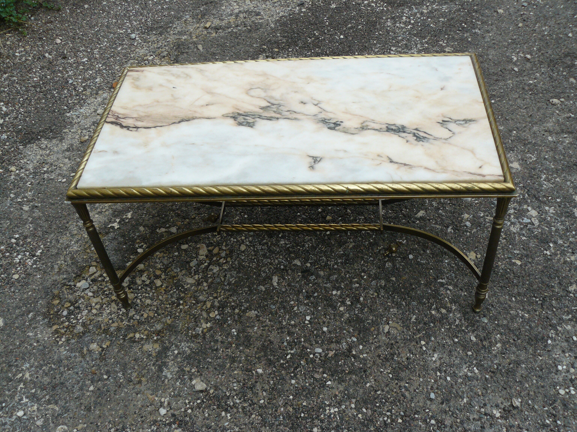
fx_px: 600
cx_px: 288
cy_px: 216
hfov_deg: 51.4
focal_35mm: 36
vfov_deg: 39.7
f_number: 4
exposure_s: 1/160
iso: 100
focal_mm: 6
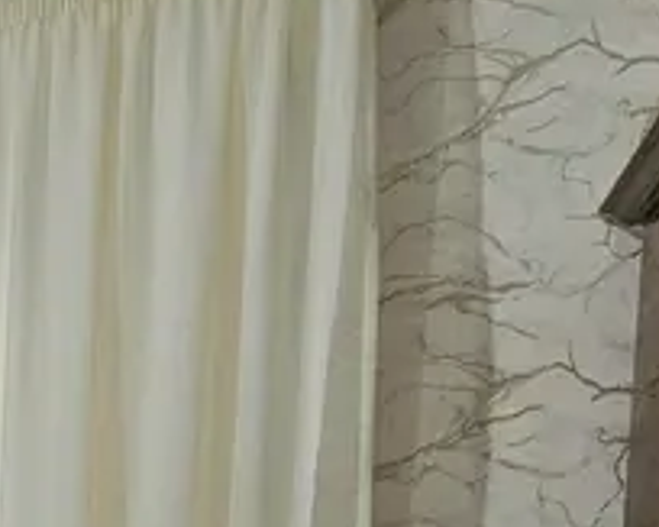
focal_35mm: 56
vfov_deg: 24.4
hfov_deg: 20.9
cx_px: -565
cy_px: 642
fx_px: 1092
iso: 250
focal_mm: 2.2
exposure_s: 1/60.2
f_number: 2.2
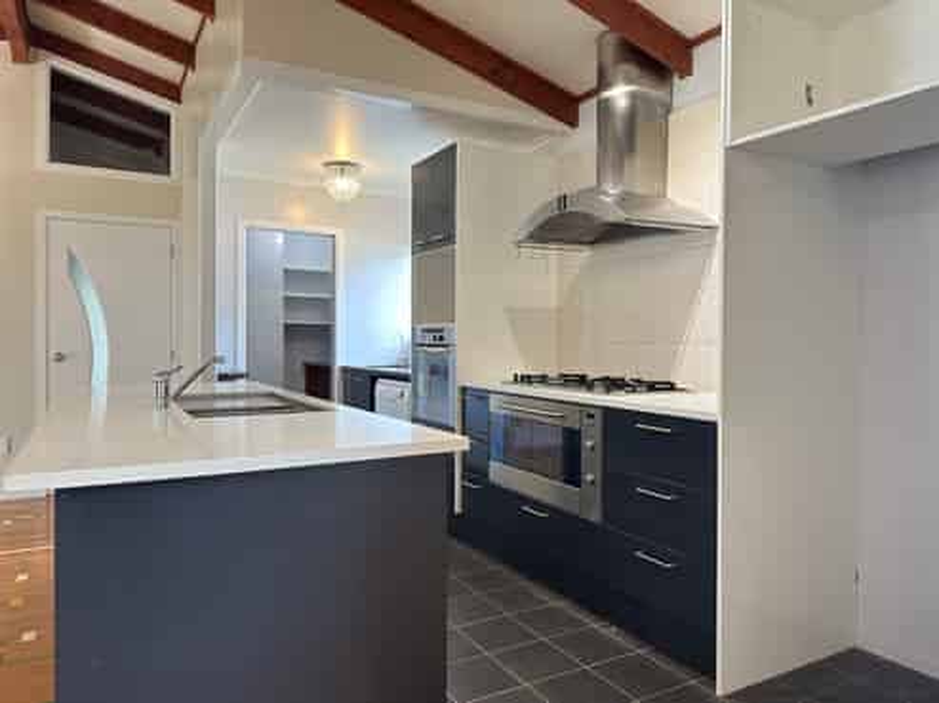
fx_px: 651
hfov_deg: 71.6
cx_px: 470
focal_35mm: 24
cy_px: 352
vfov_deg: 56.8
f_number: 1.78
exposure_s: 1/100
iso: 200
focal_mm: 6.86
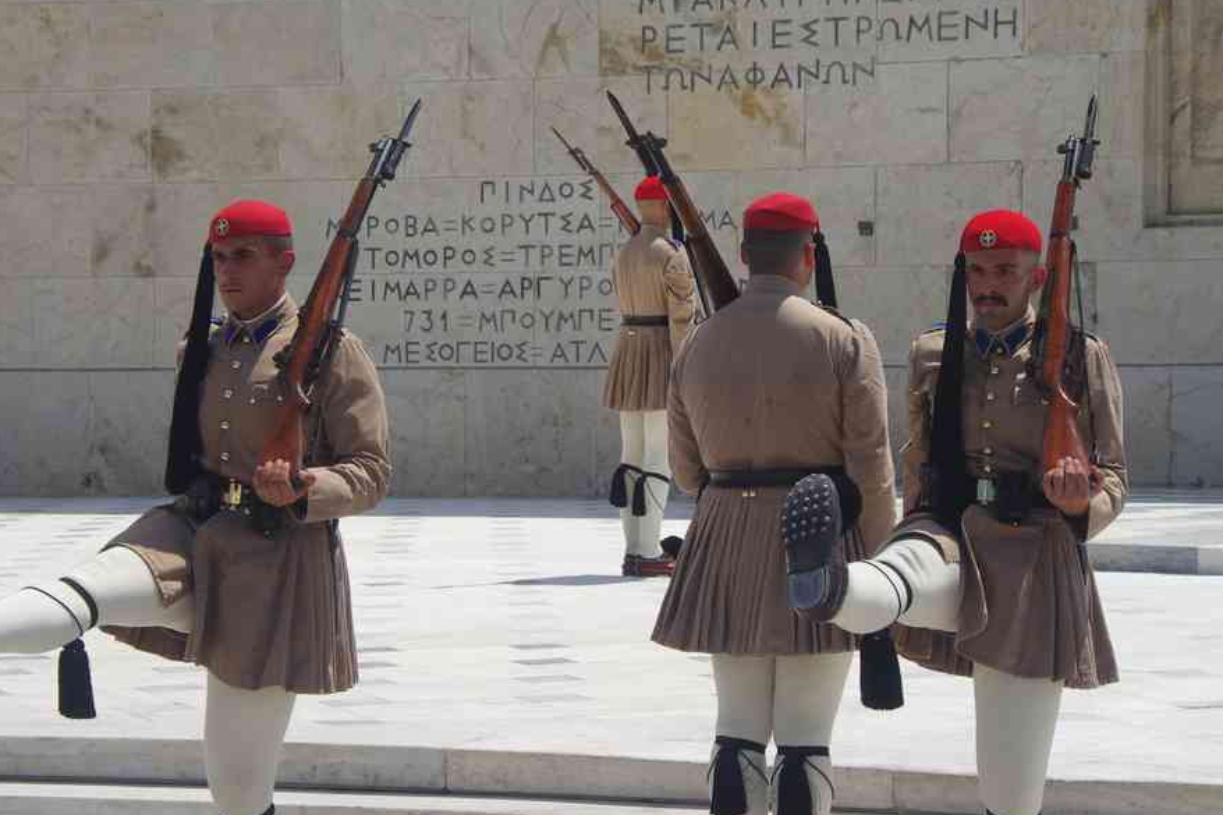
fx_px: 3362
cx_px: 692
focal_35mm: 99
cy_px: 358
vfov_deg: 13.8
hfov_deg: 20.6
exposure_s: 1/160
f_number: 11
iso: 200
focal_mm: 57.5
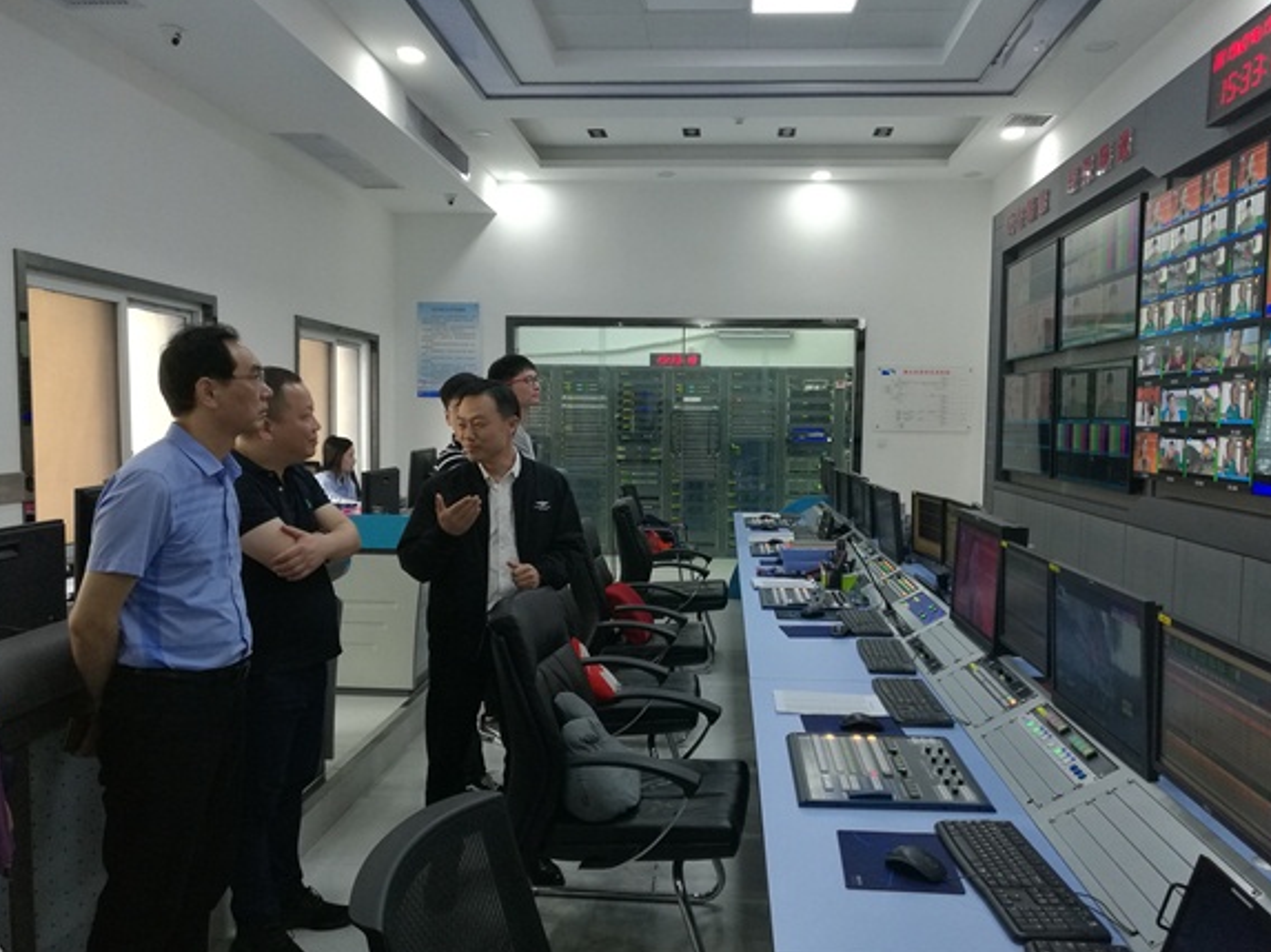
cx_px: 643
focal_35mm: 28
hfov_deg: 63.5
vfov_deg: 49.7
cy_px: 478
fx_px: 1027
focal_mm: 4.04
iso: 160
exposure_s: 1/33.3
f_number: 2
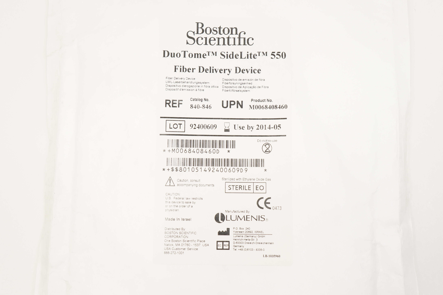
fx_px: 498
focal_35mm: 40
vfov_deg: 32.9
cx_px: 222
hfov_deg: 48.0
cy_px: 148
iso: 400
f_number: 6.3
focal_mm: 27
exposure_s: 1/50
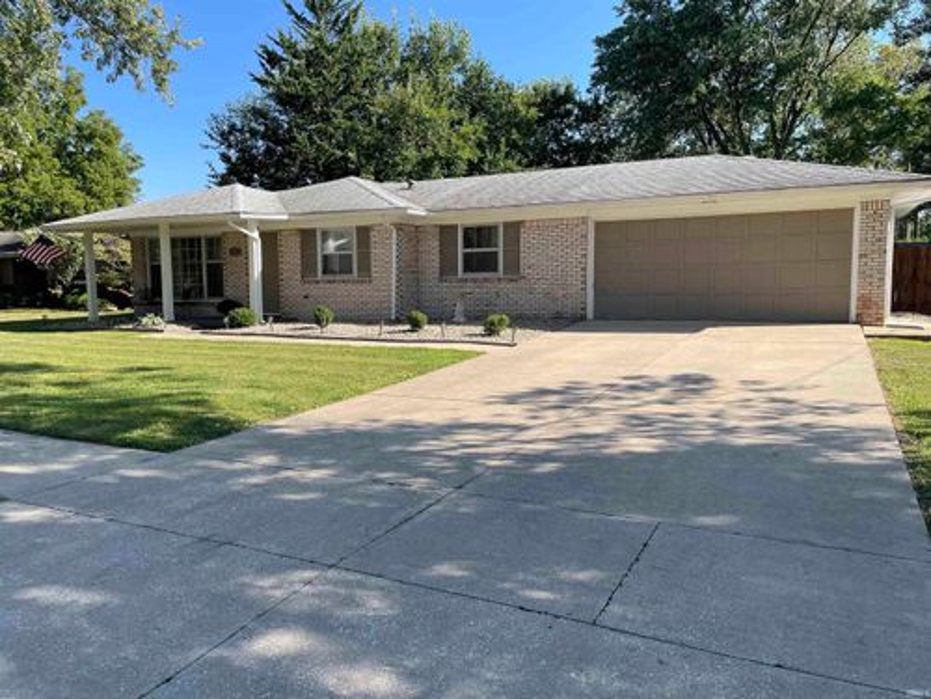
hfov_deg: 67.3
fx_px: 699
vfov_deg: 53.1
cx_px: 466
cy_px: 350
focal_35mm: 26
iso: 32
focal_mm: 4.2
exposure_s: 1/1473
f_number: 1.6
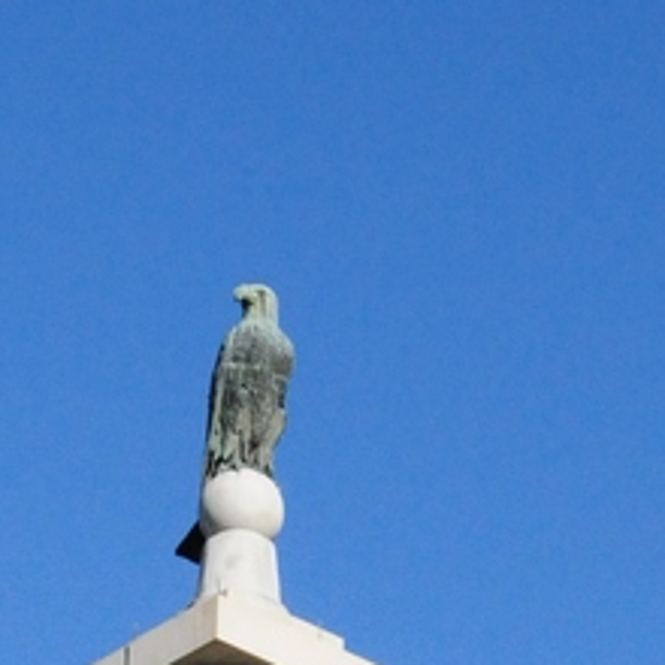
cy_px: 1605
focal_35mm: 259
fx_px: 5639
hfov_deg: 6.7
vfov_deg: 6.4
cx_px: 203
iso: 1000
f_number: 14
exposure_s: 1/800
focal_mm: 35
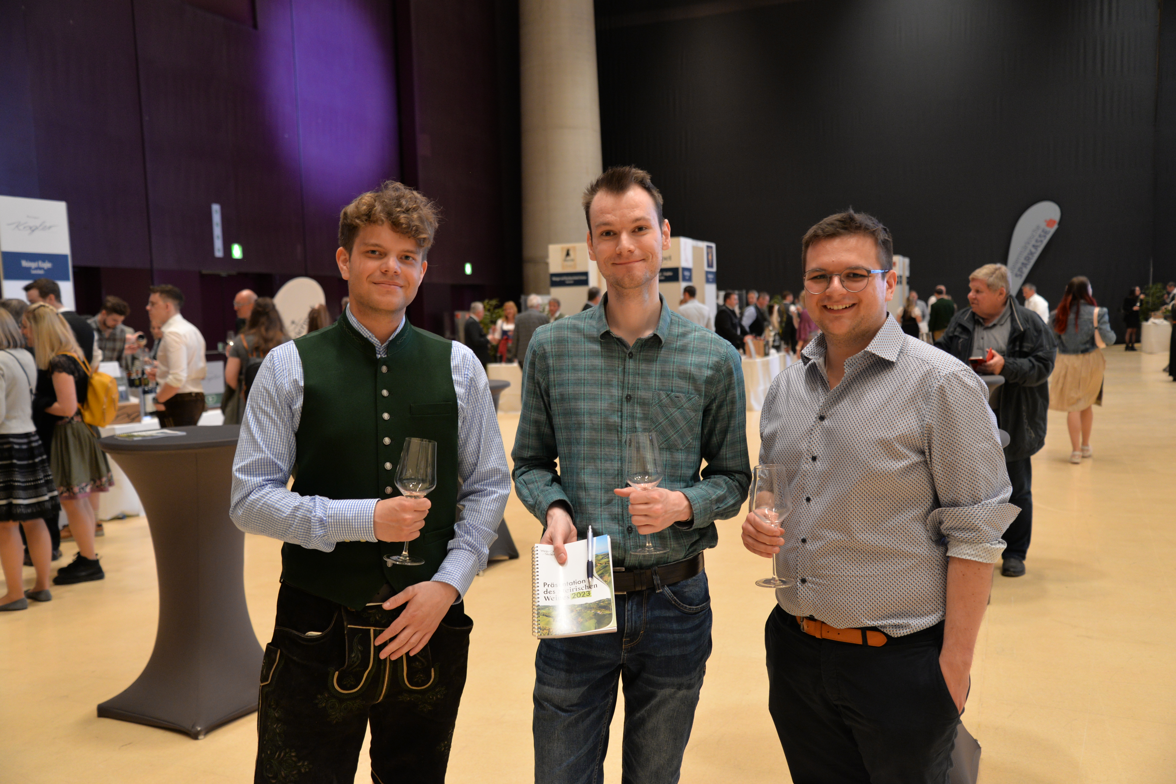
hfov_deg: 55.8
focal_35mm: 34
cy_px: 392
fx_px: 1111
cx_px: 588
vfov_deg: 38.9
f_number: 4
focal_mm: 34
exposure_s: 1/30
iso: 1000
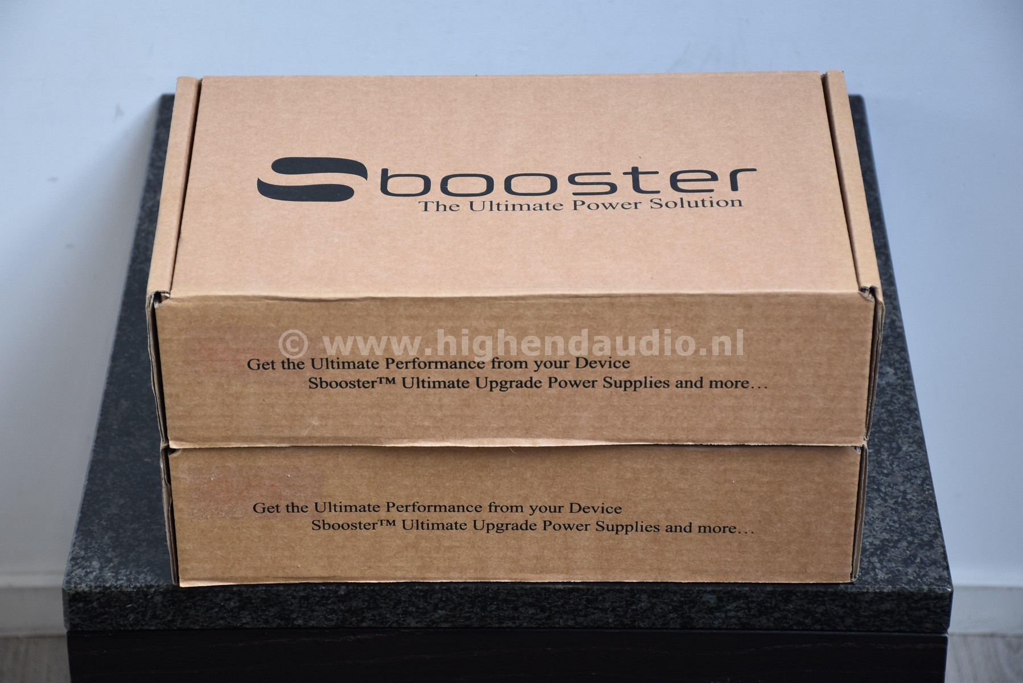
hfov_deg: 20.6
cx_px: 512
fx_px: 2814
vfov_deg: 13.8
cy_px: 342
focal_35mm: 99
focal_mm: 66
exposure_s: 1/60
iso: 400
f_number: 5
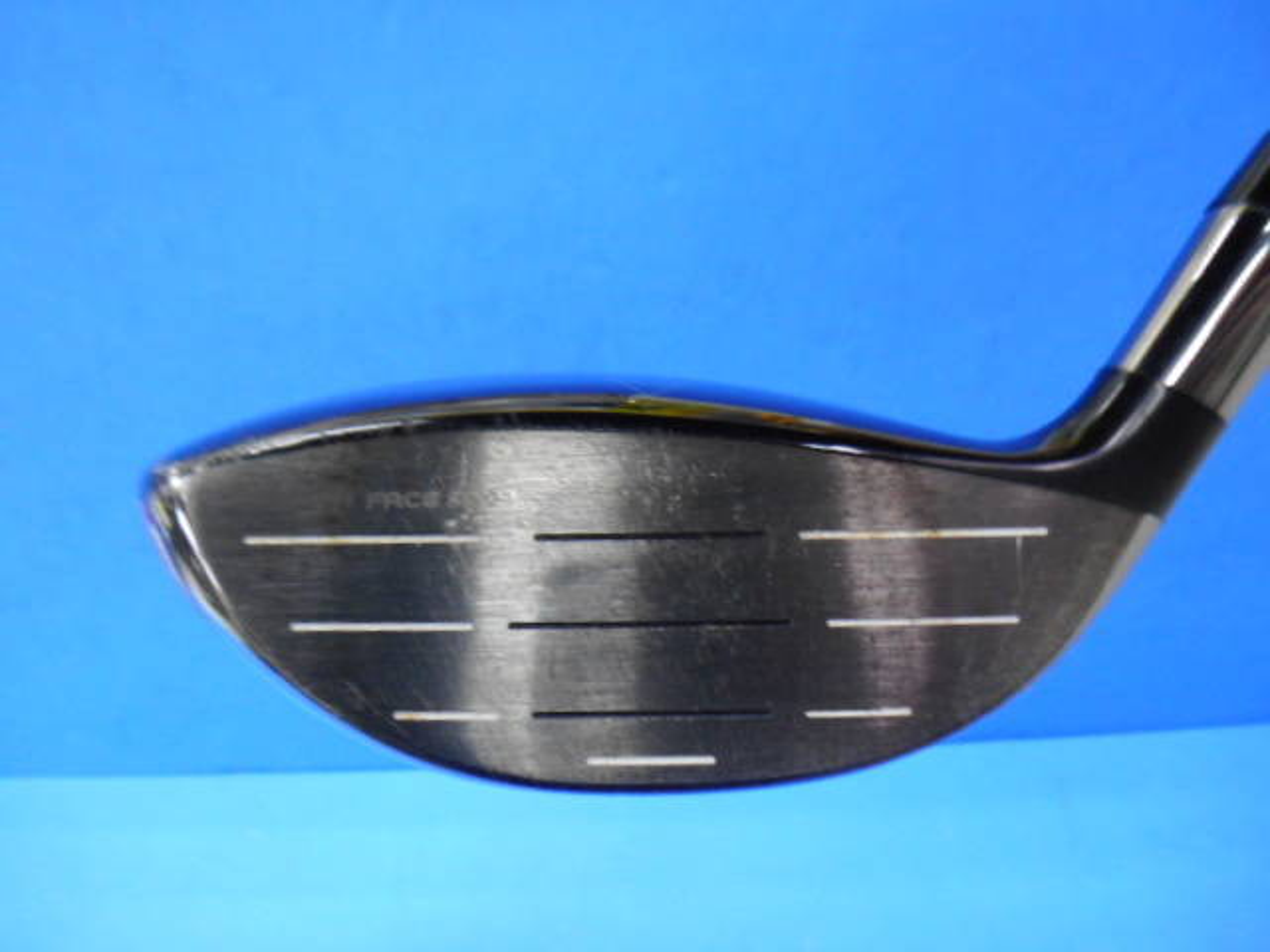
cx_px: 635
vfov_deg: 54.9
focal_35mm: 25
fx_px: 917
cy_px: 476
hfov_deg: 69.4
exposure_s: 1/30
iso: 320
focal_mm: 4.5
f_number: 3.7
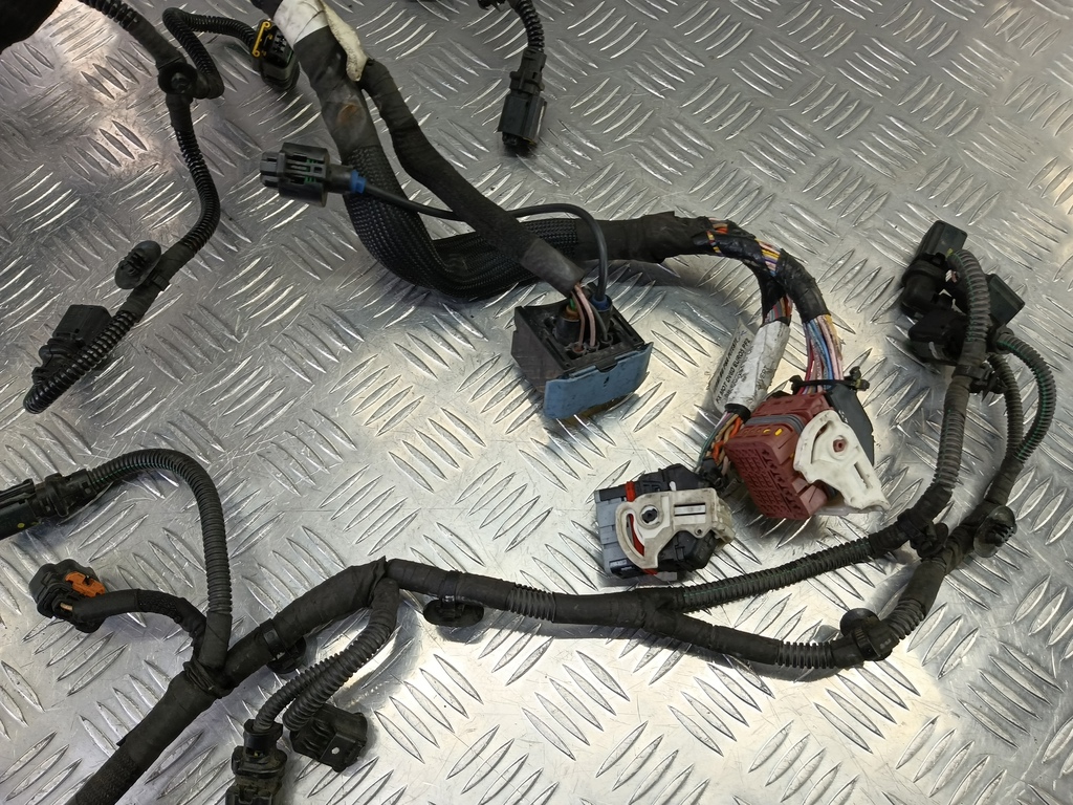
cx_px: 536
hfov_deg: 73.9
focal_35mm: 23
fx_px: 713
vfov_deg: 58.9
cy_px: 402
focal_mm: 4.11
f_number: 1.6
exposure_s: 1/50
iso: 97
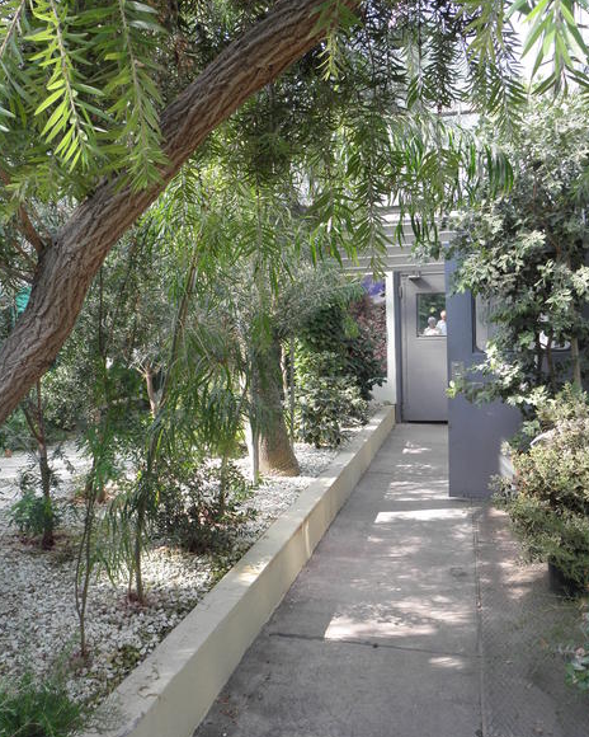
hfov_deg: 51.5
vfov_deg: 62.2
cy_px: 368
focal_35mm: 28
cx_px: 300
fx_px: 610
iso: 64
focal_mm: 4.6
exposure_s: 1/80
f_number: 3.5
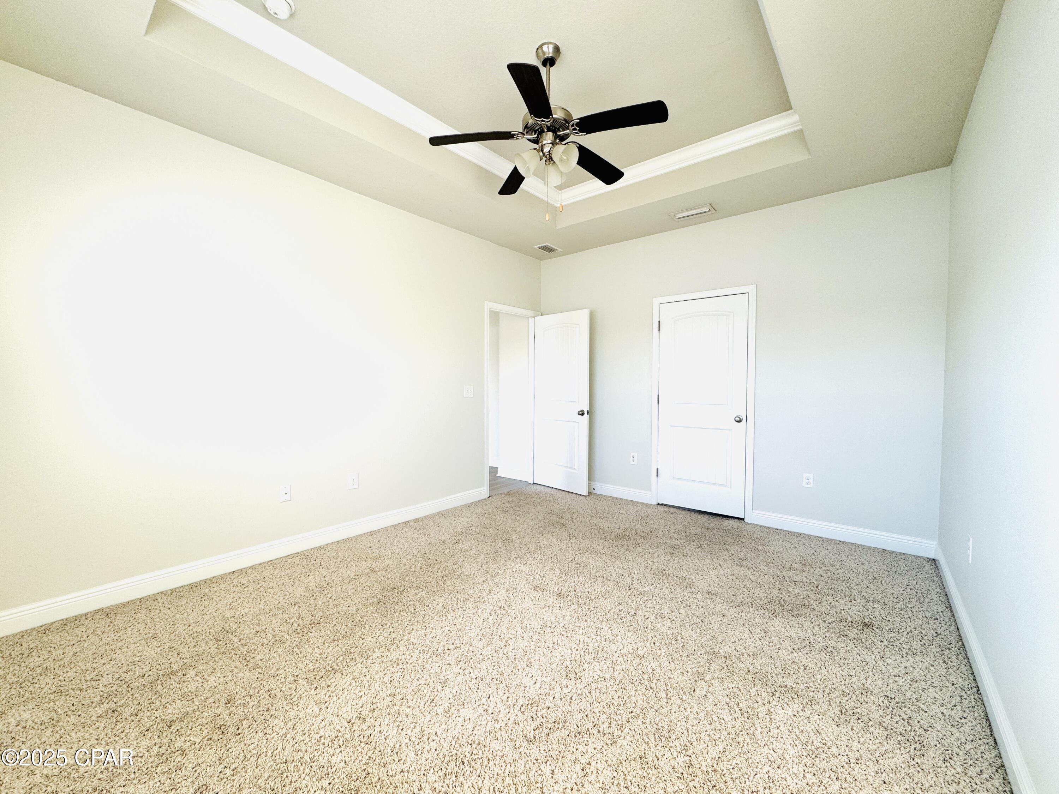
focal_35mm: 14
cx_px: 530
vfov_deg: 85.7
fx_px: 428
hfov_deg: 102.1
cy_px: 397
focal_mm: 2.22
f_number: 2.2
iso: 64
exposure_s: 1/99
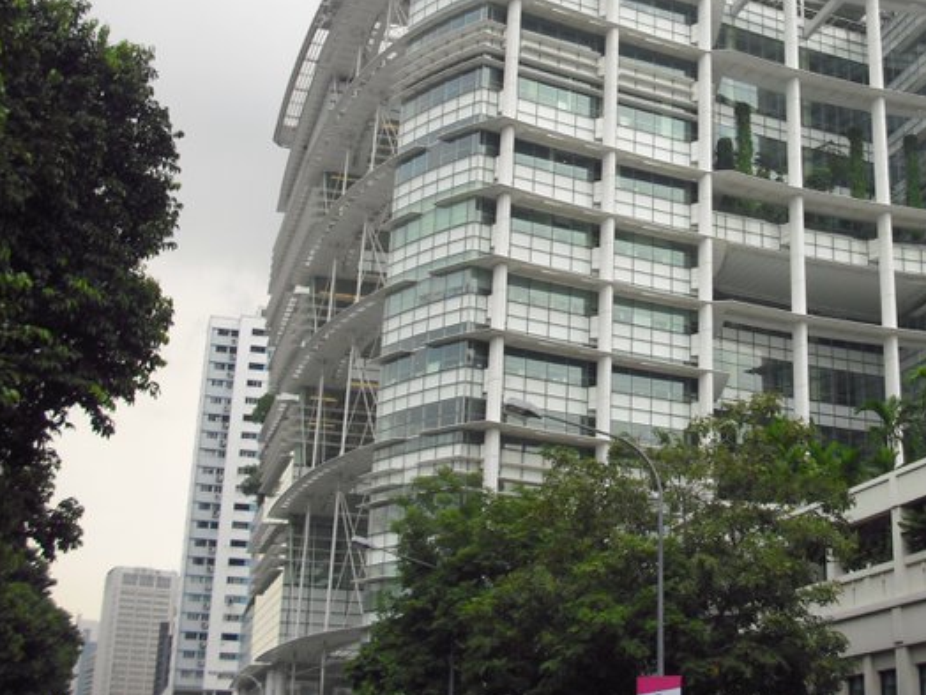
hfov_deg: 32.6
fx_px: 1552
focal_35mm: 58
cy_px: 173
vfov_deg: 24.9
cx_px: 691
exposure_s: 1/80
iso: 100
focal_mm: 6.2
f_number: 8
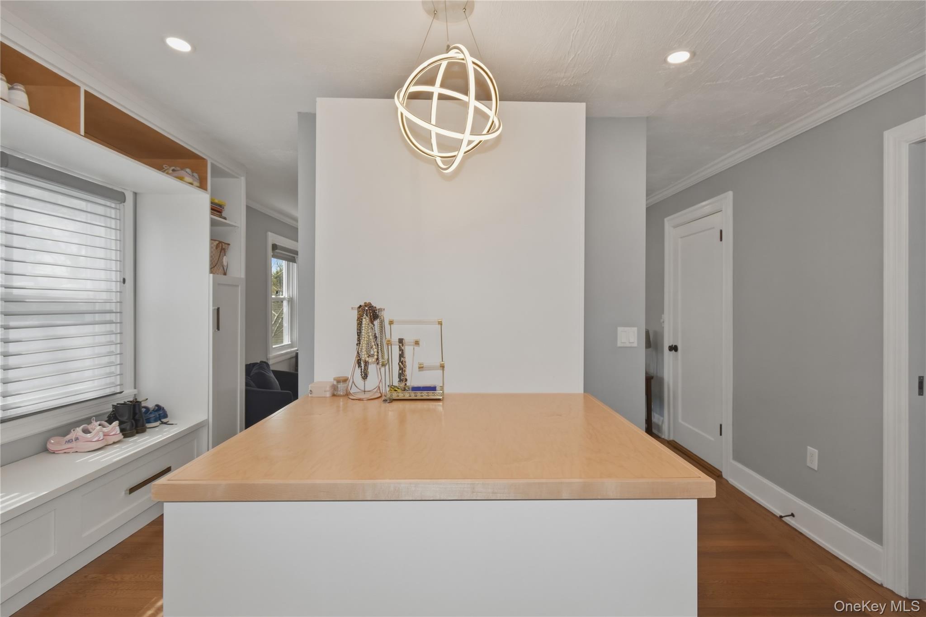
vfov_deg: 77.3
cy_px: 308
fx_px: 386
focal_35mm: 15
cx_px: 463
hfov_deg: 100.4
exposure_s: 1/125
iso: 125
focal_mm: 10
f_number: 5.6
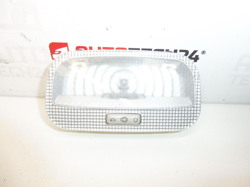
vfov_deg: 54.9
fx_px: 181
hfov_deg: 69.4
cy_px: 94
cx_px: 125
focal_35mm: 25
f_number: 3.5
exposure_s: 1/160
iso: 200
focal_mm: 4.4
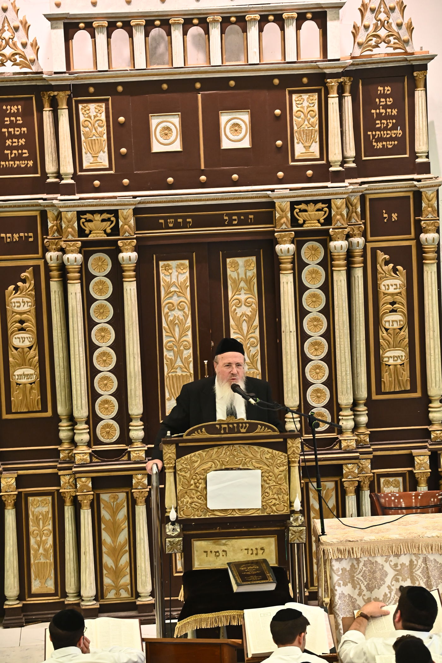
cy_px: 332
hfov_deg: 8.1
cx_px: 221
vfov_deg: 12.1
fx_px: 3132
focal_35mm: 170
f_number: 6.3
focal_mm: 170
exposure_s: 1/160
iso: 2500
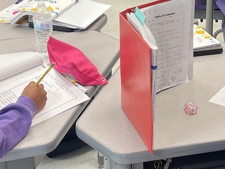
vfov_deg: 19.3
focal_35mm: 75
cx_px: 130
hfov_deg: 26.0
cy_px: 18
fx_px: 487
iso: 125
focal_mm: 4.2
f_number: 1.6
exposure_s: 1/120
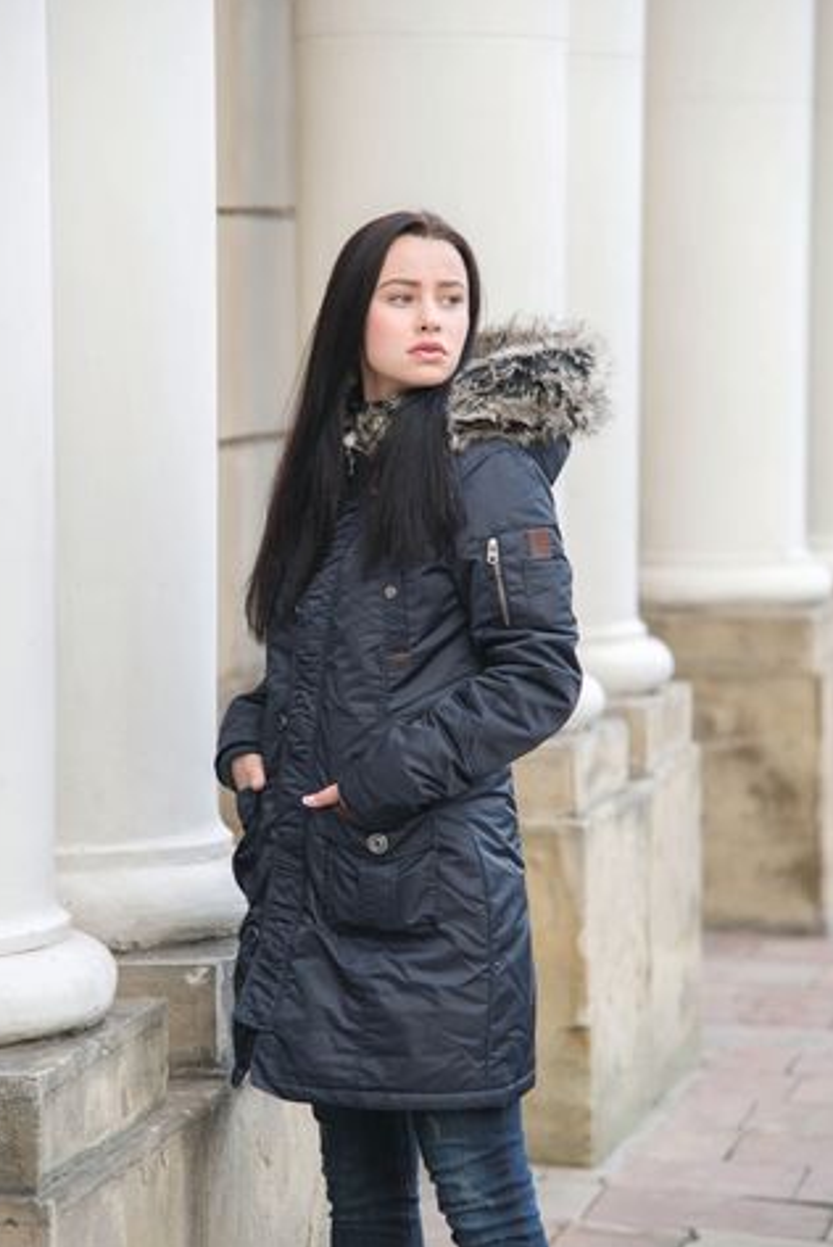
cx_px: 398
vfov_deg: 12.2
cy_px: 609
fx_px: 5857
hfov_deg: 8.1
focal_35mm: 169
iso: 1000
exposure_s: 1/320
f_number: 5.6
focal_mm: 160
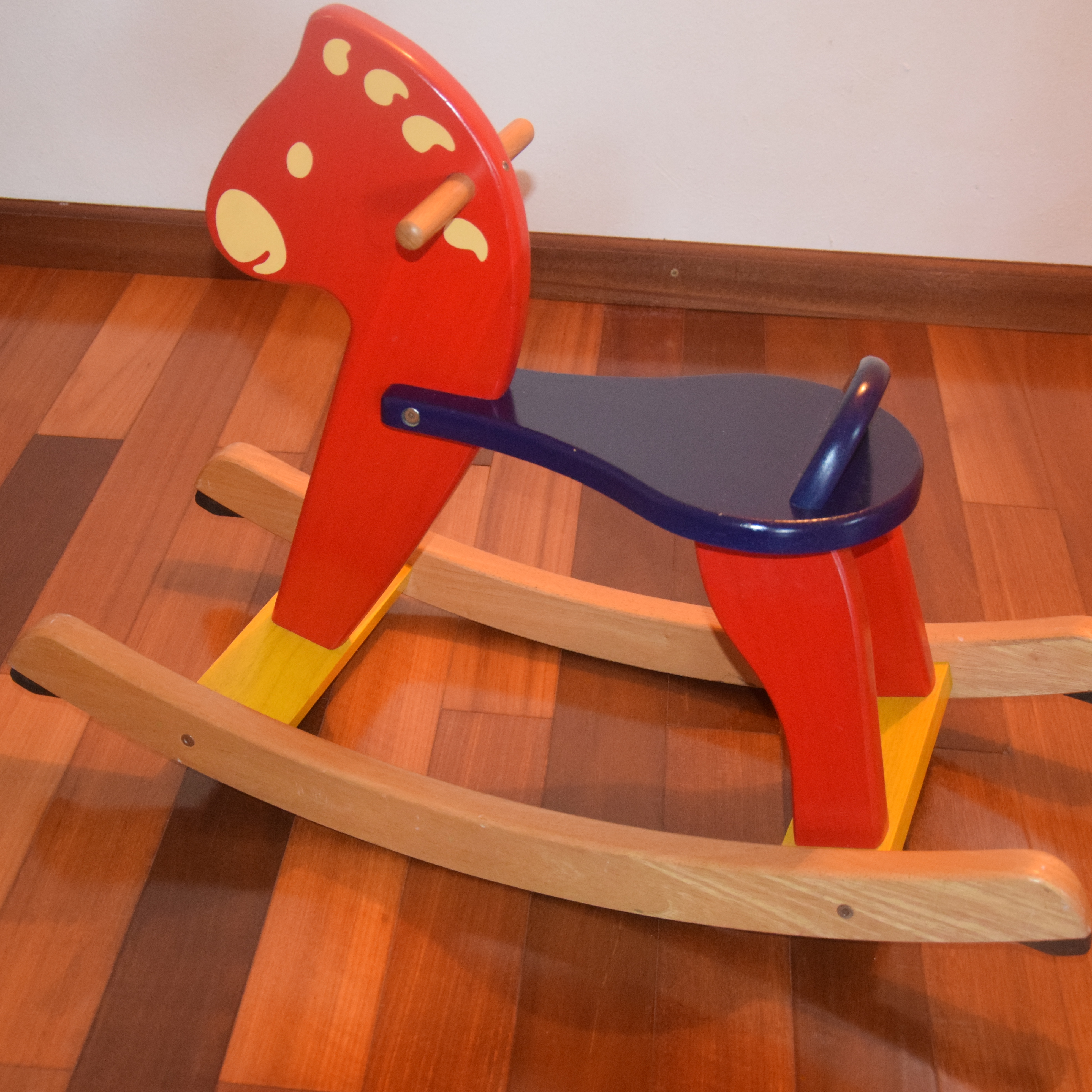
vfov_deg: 31.6
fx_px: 1927
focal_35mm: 54
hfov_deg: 31.6
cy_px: 544
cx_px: 523
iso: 3200
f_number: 4
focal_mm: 28
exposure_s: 1/30
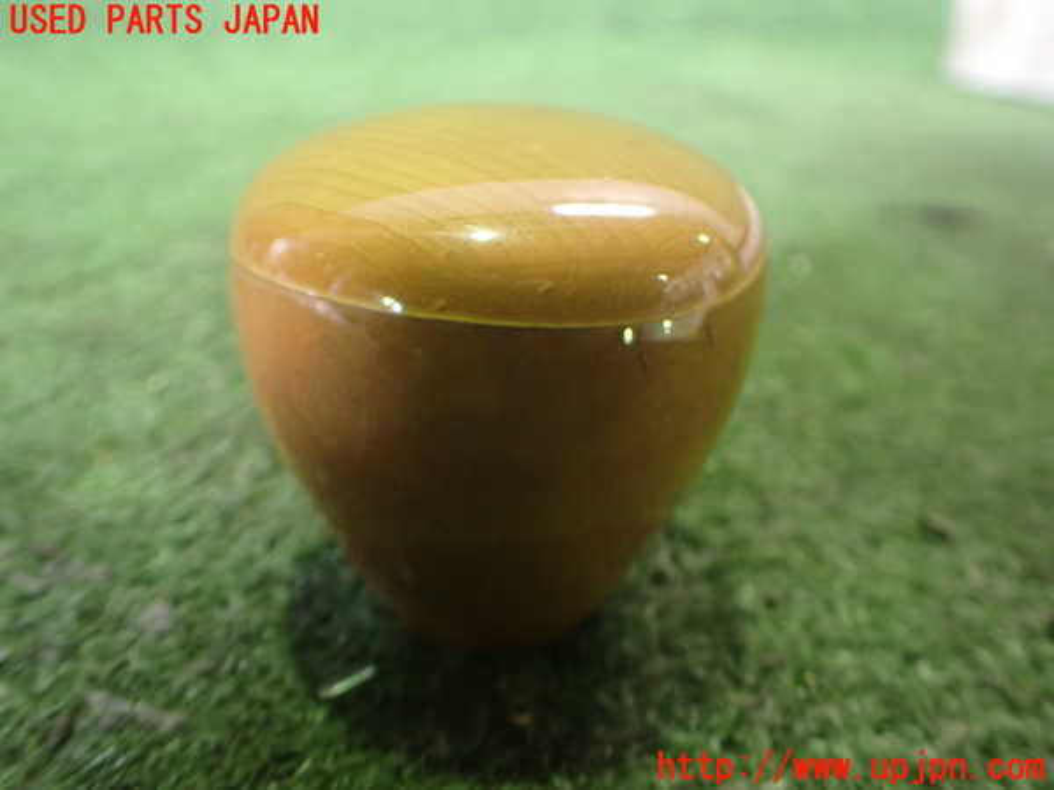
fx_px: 913
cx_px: 527
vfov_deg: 46.8
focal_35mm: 30
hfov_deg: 60.0
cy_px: 395
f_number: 2.3
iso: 1000
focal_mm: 5.4
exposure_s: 1/30
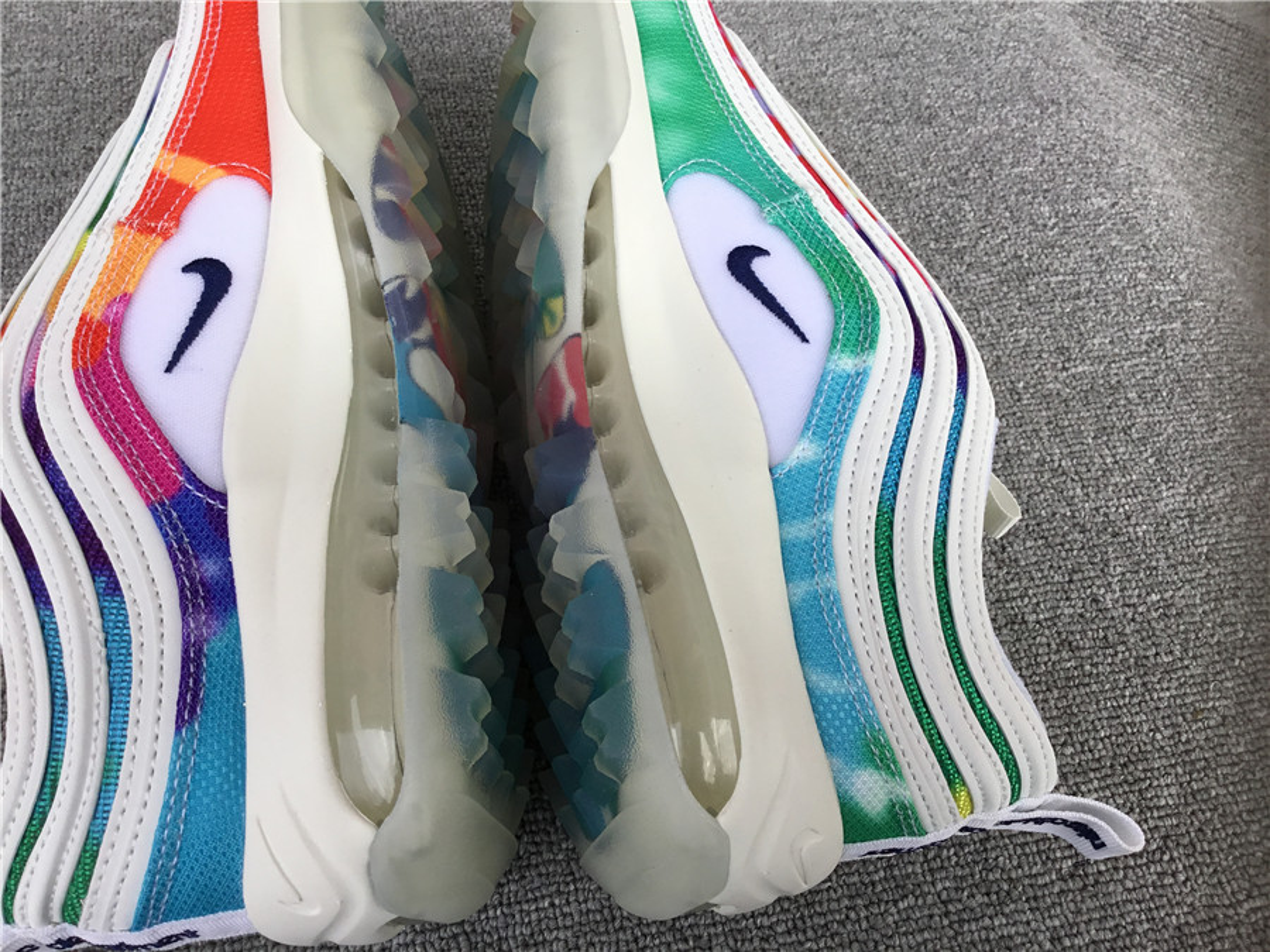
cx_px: 635
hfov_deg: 58.4
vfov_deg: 45.4
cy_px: 476
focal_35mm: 31
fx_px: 1137
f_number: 2.4
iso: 25
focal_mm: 3.3
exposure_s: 1/369
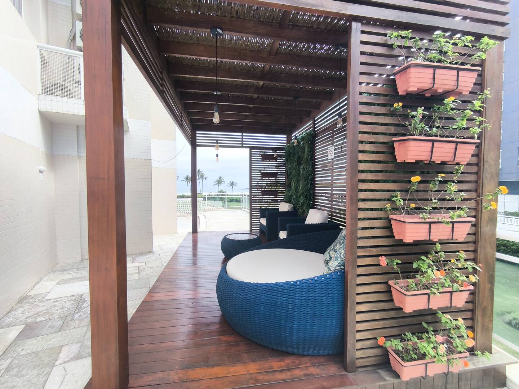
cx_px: 260
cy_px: 194
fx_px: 240
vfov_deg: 78.1
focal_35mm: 16
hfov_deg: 94.5
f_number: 2.2
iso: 50
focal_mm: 1.65
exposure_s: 1/631
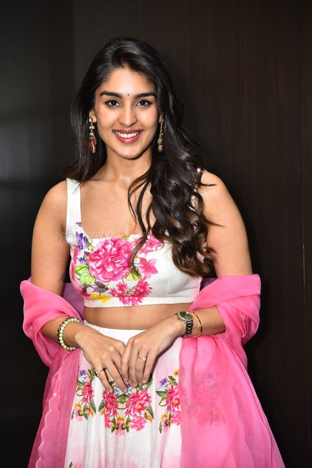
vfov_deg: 21.5
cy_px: 234
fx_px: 1235
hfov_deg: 14.4
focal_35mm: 95
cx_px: 156
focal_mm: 95
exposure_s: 1/160
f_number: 4
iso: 1250
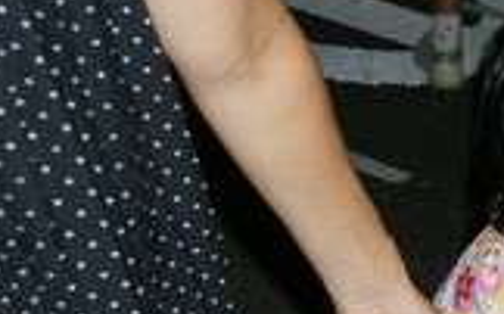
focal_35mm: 103
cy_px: 191
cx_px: 529
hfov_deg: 19.5
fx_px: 1414
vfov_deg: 12.7
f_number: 5.6
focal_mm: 26
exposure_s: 1/60
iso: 800
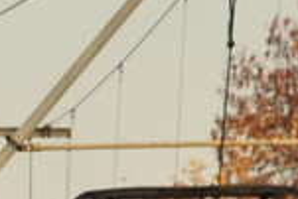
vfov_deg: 1.2
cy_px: 502
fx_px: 9893
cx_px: -300
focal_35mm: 1194
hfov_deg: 1.7
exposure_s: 1/160
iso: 200
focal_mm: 100
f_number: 7.1
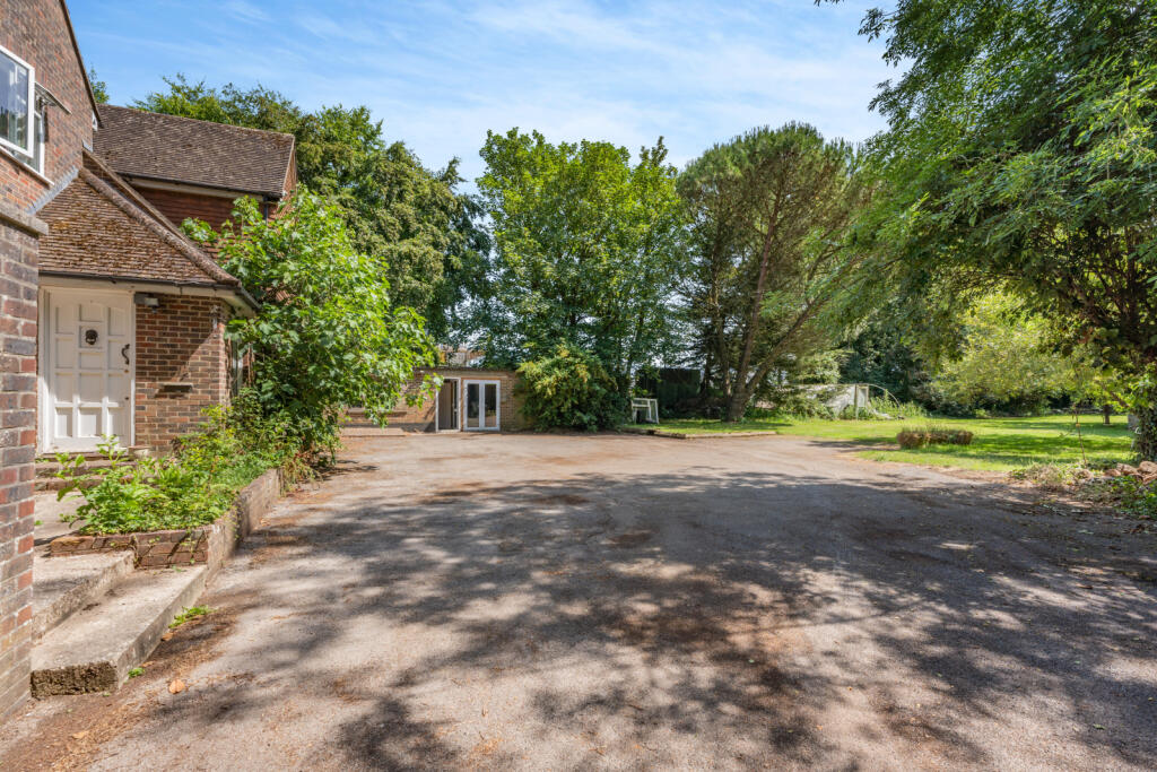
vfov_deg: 73.8
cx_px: 578
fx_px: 514
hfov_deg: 96.7
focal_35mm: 16
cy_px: 386
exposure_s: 1/160
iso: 100
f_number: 8
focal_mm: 16
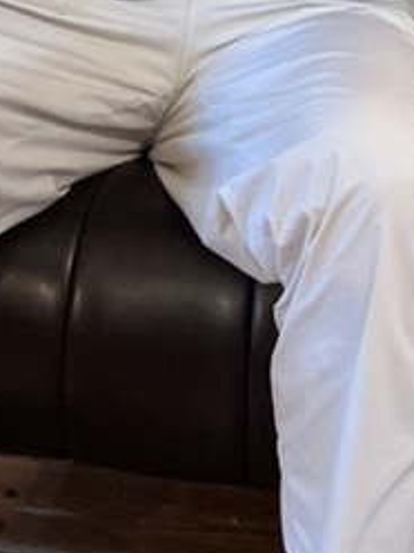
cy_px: -484
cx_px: 416
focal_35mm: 126
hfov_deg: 11.6
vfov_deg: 13.7
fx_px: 2009
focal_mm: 5.7
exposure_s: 1/100
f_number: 1.5
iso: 80
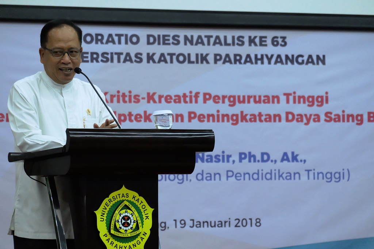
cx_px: 187
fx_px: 2525
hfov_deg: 8.5
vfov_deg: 5.7
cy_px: 124
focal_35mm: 243
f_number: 6.2
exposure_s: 1/50
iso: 6400
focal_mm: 161.8
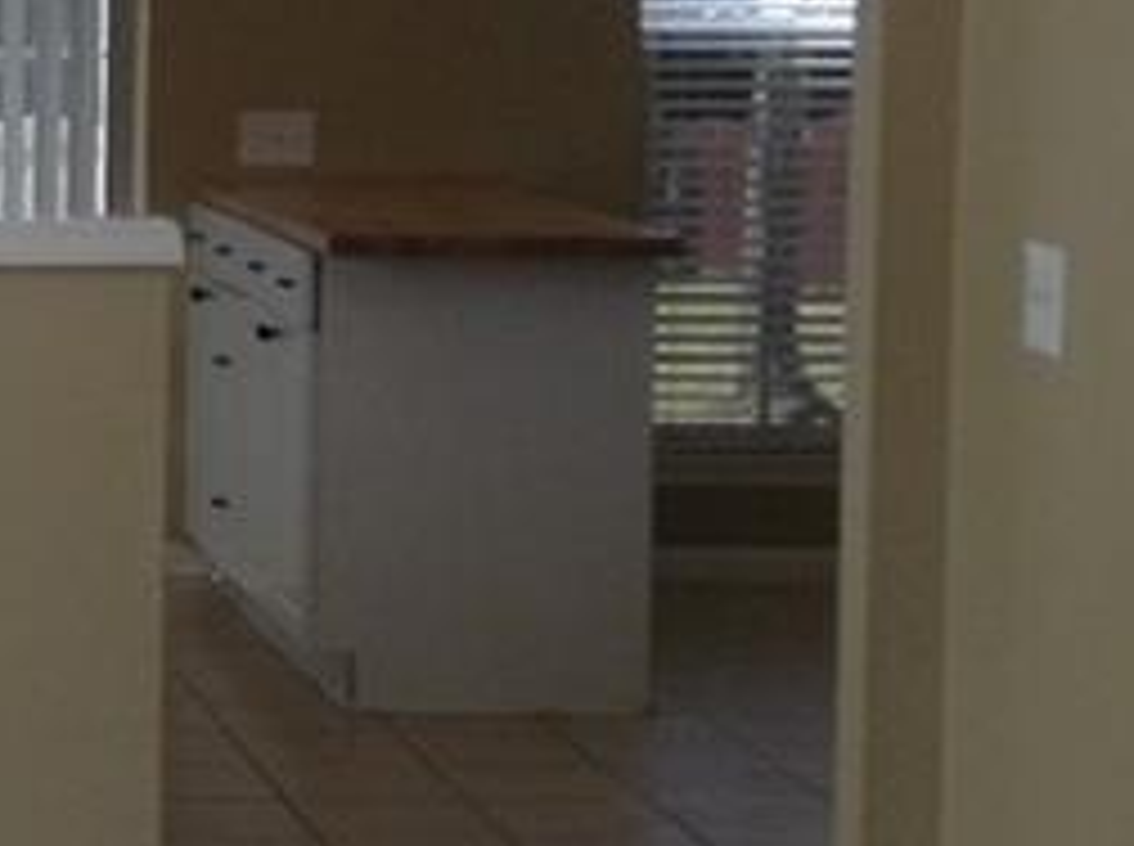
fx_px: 4381
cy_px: 266
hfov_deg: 14.1
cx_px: -400
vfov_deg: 11.0
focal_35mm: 134
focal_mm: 3.3
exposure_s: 1/100
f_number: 2.4
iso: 32
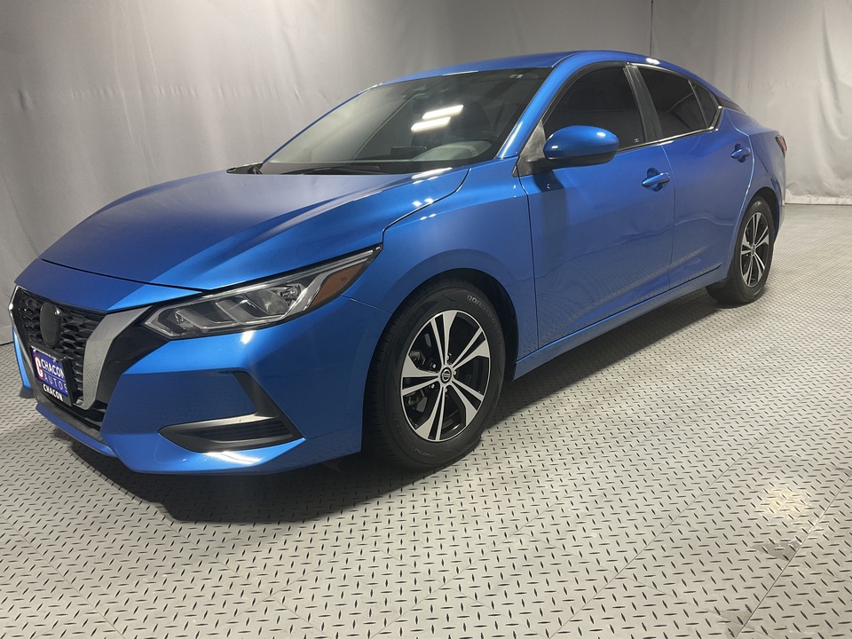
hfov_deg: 61.7
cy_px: 320
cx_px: 426
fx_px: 714
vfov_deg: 48.2
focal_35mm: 29
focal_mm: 3
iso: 40
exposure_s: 1/60
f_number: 1.8
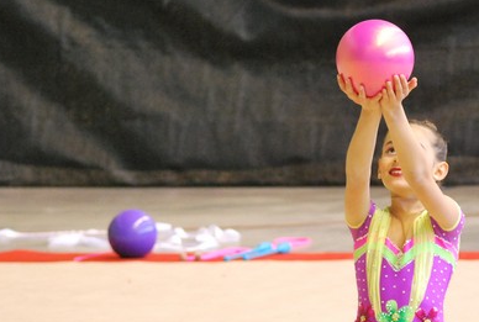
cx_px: 441
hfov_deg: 6.0
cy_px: 225
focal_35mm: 340
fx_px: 4536
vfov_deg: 4.1
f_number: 4.2
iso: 1600
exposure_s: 1/125
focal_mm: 110
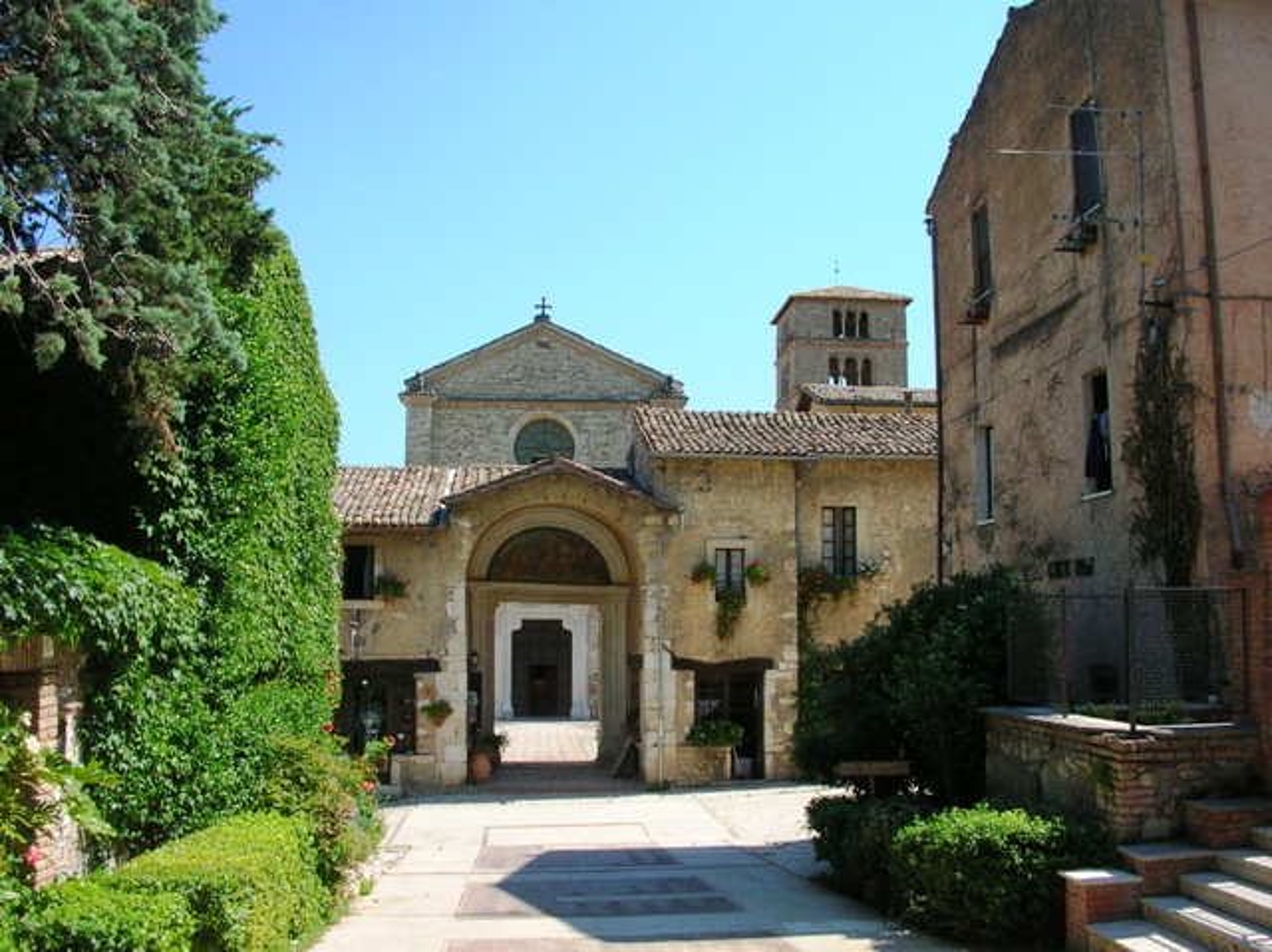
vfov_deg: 40.6
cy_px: 476
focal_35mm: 35
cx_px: 636
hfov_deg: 52.7
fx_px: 1285
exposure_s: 1/190
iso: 50
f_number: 5.6
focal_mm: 5.8
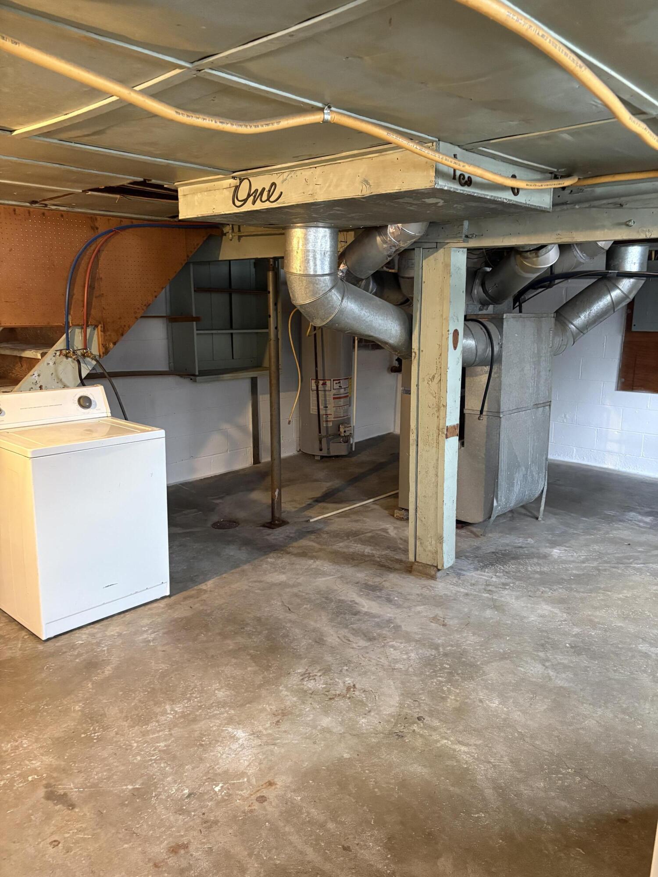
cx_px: 329
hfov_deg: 53.1
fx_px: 659
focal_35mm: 26
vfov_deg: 67.3
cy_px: 438
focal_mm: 5.96
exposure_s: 1/30
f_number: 1.6
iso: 500
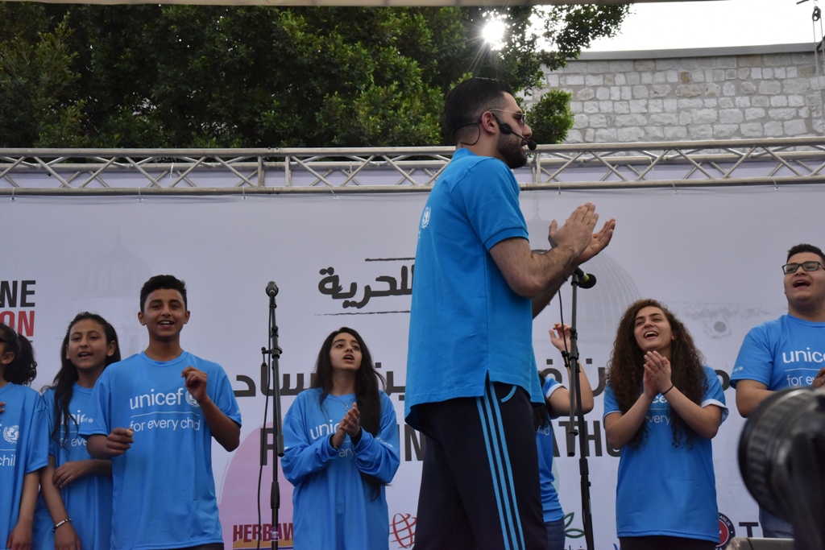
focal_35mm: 58
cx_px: 412
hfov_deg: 34.5
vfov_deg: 23.4
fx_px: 1329
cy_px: 275
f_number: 16
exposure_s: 1/1000
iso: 2500
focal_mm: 58
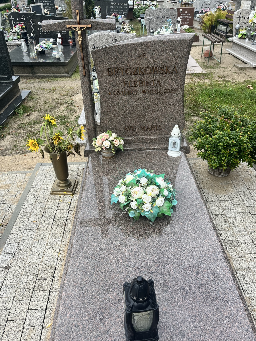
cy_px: 170
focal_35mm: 26
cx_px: 128
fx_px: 256
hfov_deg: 53.1
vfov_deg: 67.3
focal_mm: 5.1
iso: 50
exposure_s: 1/1009
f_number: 1.6
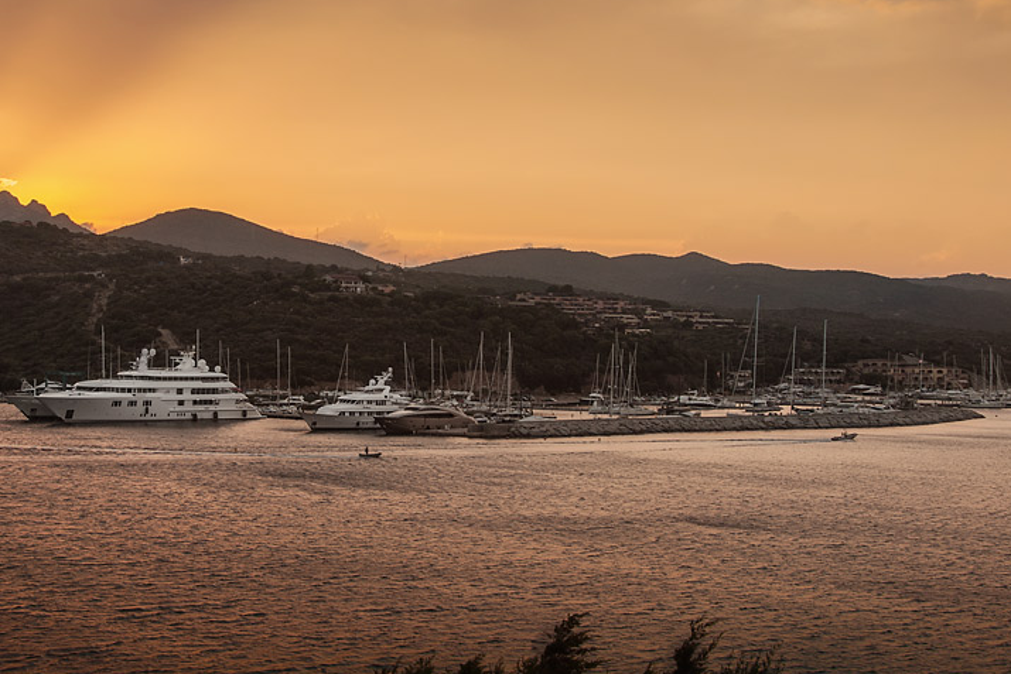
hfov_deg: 31.8
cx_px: 373
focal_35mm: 63
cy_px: 316
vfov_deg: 21.6
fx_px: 1765
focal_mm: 25
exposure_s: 1/60
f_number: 9
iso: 200
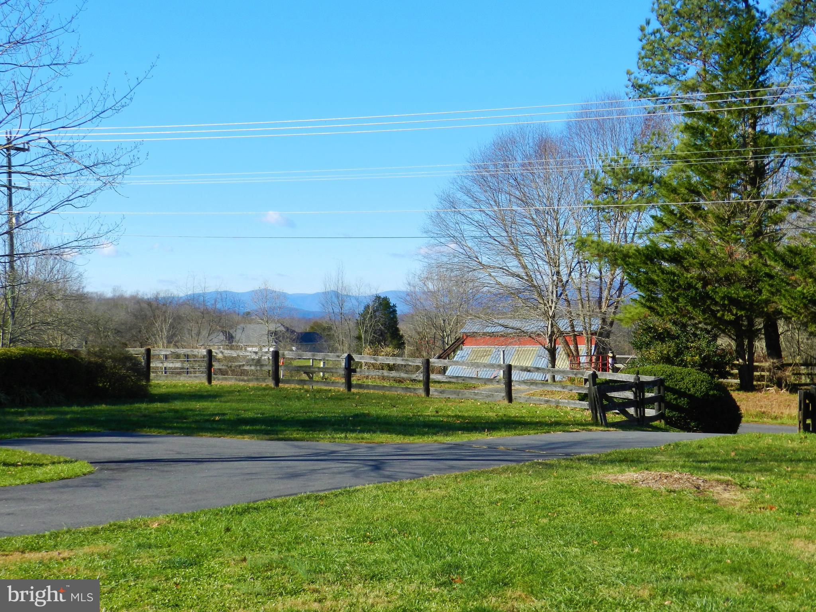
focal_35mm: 53
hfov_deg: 36.2
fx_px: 1249
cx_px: 408
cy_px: 306
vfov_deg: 27.5
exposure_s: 1/640
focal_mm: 9.4
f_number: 4.4
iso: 160
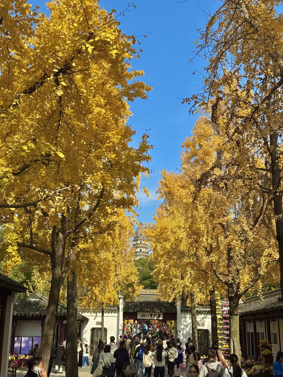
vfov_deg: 39.7
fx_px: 523
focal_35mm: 48
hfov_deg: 30.3
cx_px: 142
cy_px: 188
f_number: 1.78
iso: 64
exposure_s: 1/3817
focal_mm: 6.76
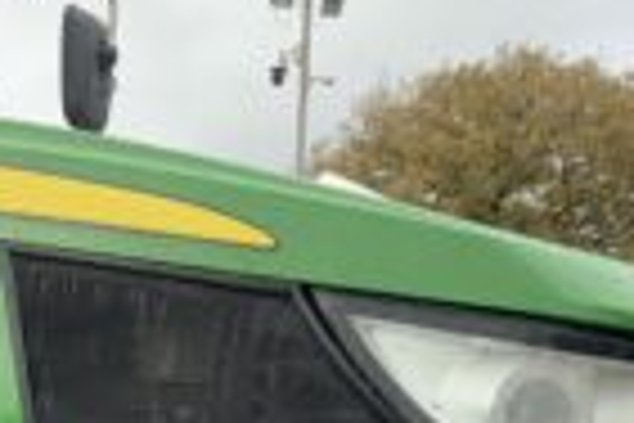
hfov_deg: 26.1
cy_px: 576
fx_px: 1356
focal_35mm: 77
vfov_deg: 16.6
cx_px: 184
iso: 50
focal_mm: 3
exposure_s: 1/122
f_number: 1.8
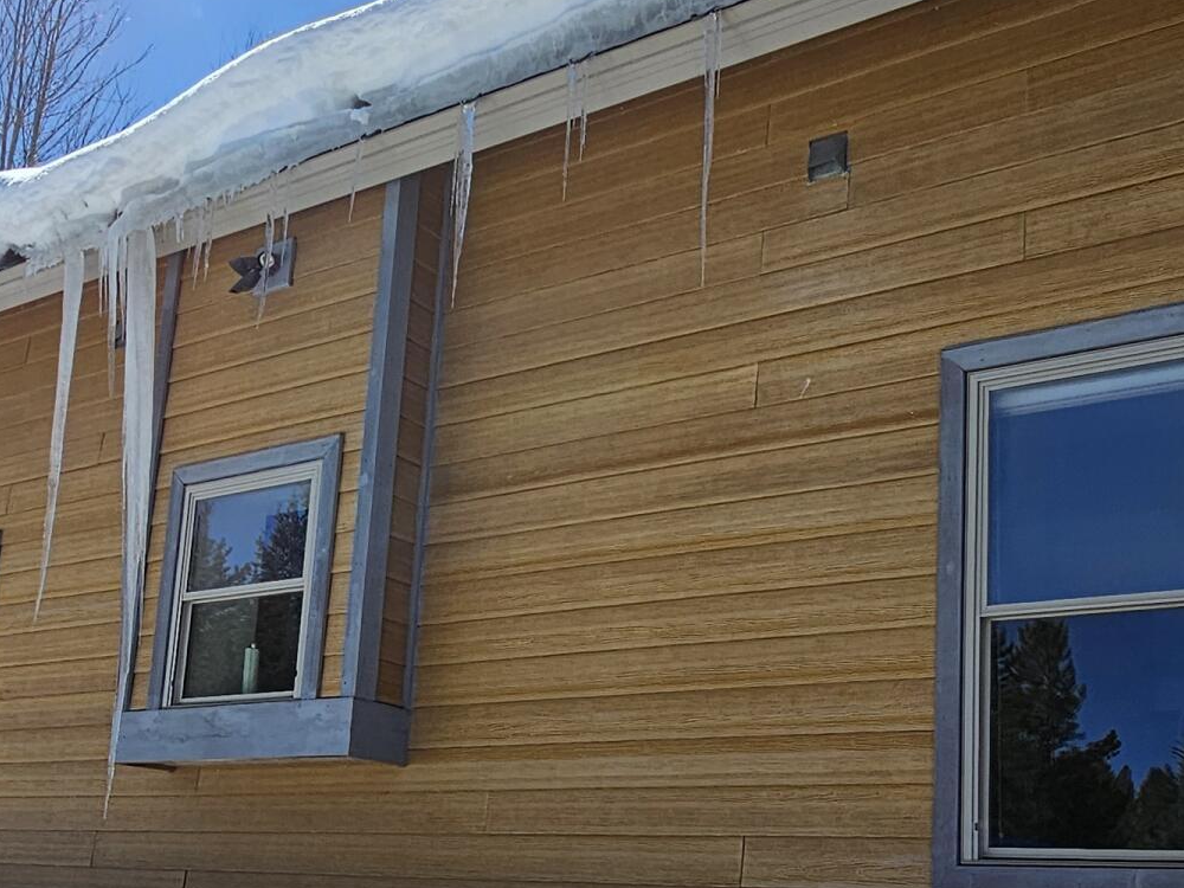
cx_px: 596
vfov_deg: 36.1
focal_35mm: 39
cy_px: 652
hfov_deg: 47.9
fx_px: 1334
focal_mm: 2.2
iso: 50
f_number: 2.2
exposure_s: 1/3381
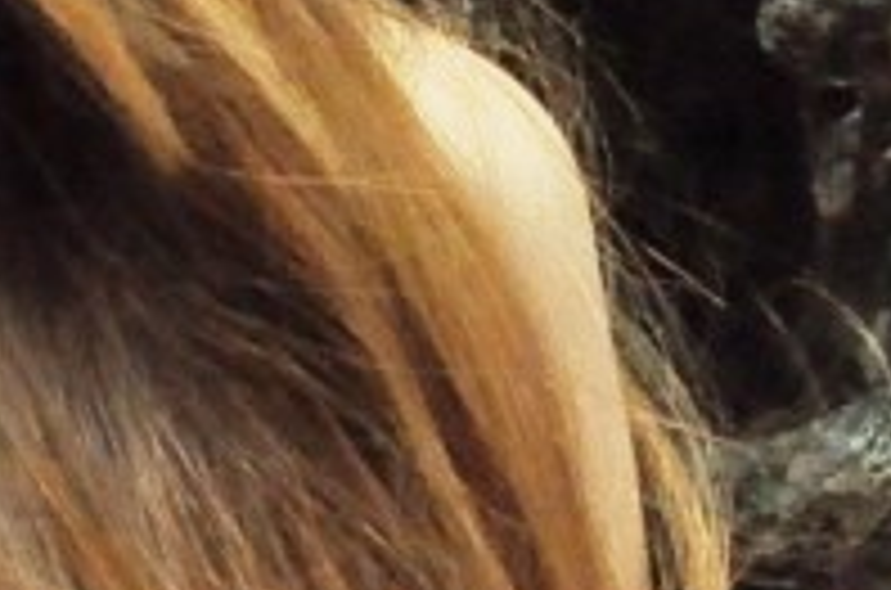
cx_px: -828
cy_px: -549
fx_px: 9580
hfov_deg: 5.2
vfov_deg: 3.5
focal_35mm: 388
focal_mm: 50
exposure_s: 1/1600
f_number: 8
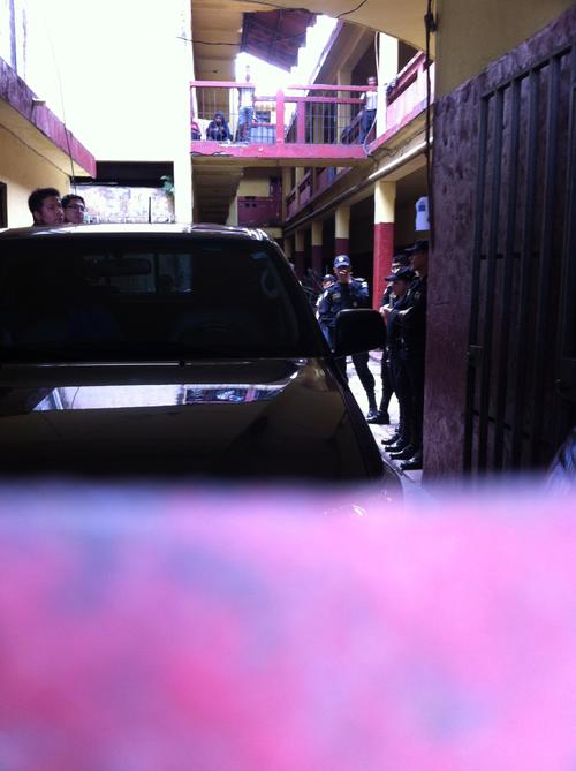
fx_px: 778
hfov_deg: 40.6
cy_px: 386
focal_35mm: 35
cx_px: 288
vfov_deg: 52.7
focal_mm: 3.85
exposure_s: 1/20
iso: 80
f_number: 2.8
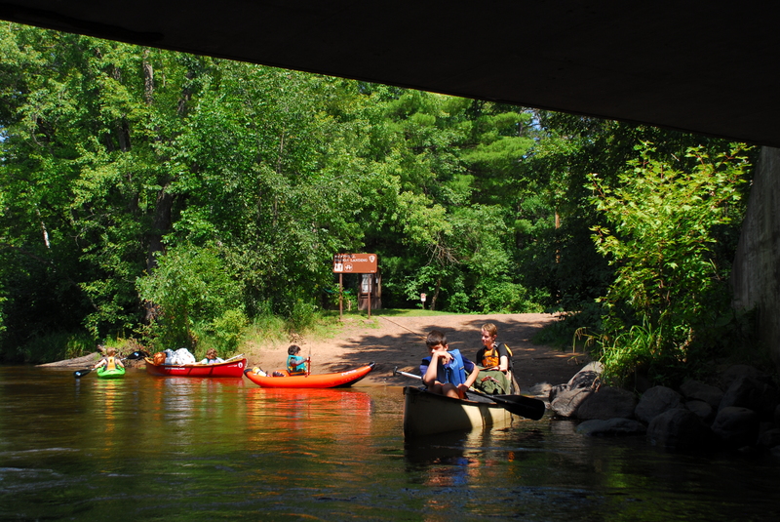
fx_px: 1041
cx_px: 390
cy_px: 261
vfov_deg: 28.1
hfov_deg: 41.1
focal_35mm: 48
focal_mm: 32
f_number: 5.6
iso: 160
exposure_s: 1/320
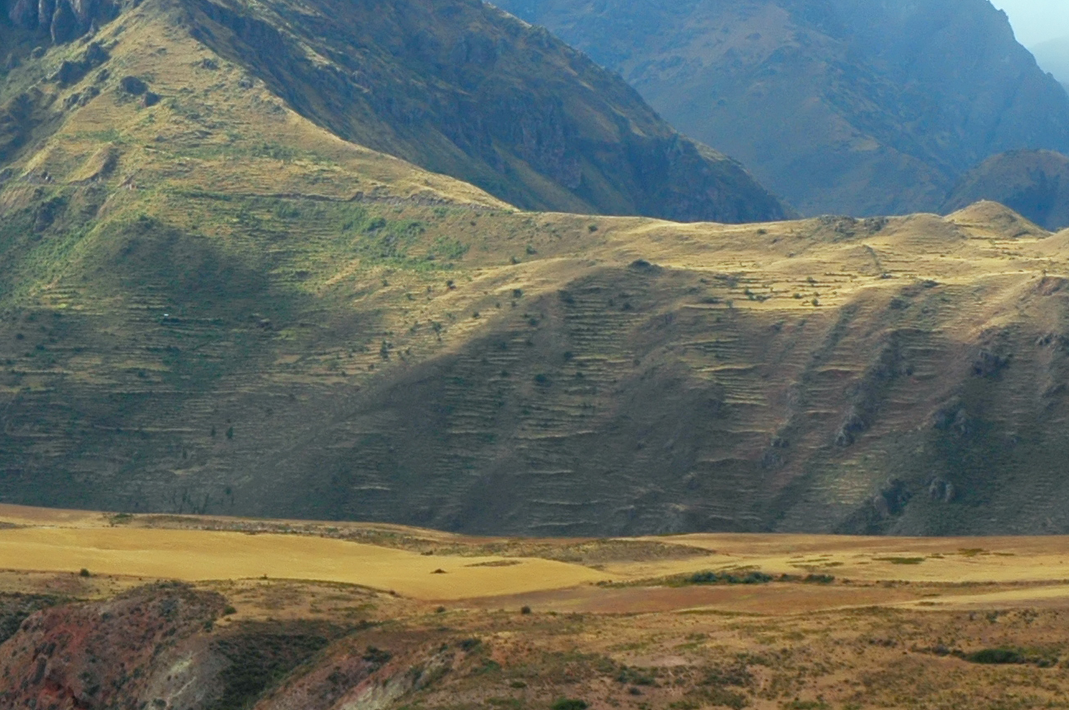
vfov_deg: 9.0
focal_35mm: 153
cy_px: 294
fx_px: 4539
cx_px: 91
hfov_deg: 13.3
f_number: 8
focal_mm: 44
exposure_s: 1/400
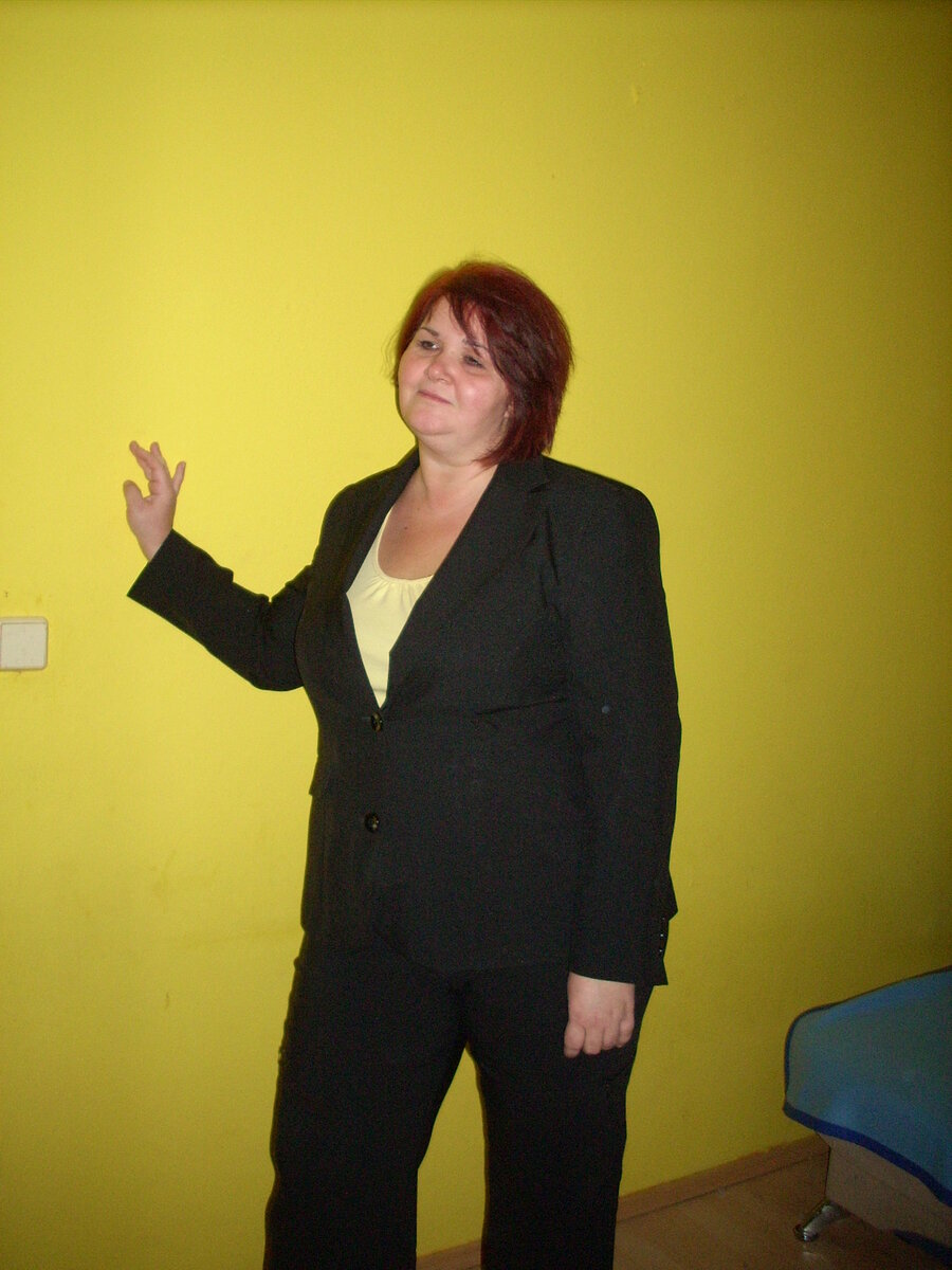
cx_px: 476
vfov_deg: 50.1
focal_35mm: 37
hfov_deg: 38.7
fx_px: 1357
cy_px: 635
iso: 200
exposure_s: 1/60
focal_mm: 6.2
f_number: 2.8
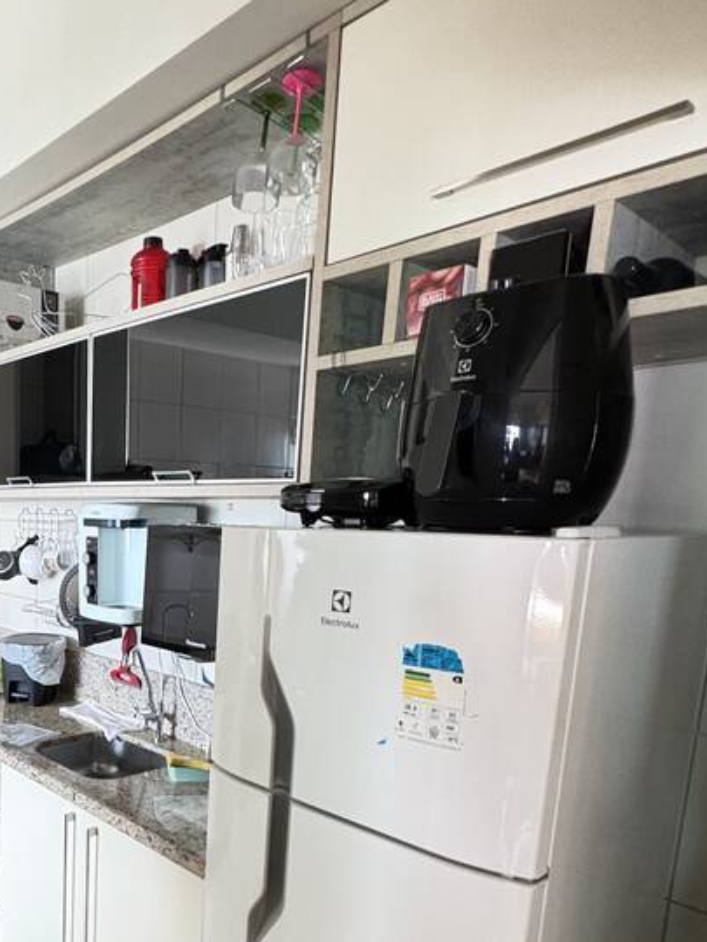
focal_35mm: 28
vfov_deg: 61.5
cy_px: 649
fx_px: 762
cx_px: 110
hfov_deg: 46.3
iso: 640
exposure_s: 1/60
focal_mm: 2.22
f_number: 2.2
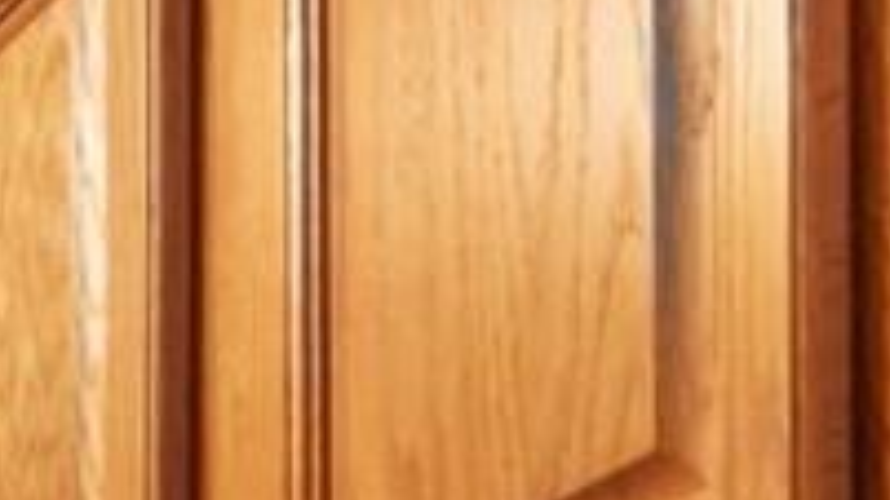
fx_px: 2950
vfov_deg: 7.6
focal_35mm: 125
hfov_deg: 10.7
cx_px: -1873
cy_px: 1819
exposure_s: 1/2
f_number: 9
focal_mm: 10
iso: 250
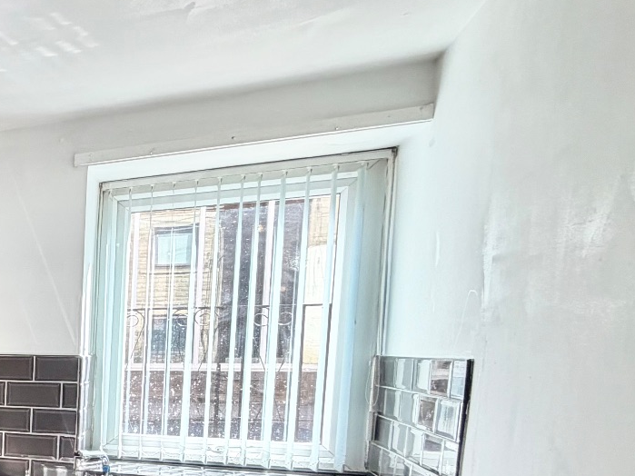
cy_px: 415
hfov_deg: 29.8
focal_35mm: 41
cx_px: -290
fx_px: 752
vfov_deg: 33.5
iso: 100
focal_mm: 2.22
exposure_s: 1/121
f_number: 2.2
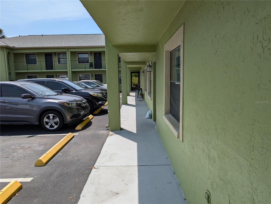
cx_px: 136
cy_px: 102
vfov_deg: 56.9
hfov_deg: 71.5
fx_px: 188
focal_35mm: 24
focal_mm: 6.9
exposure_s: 1/1335
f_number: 1.68
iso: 21
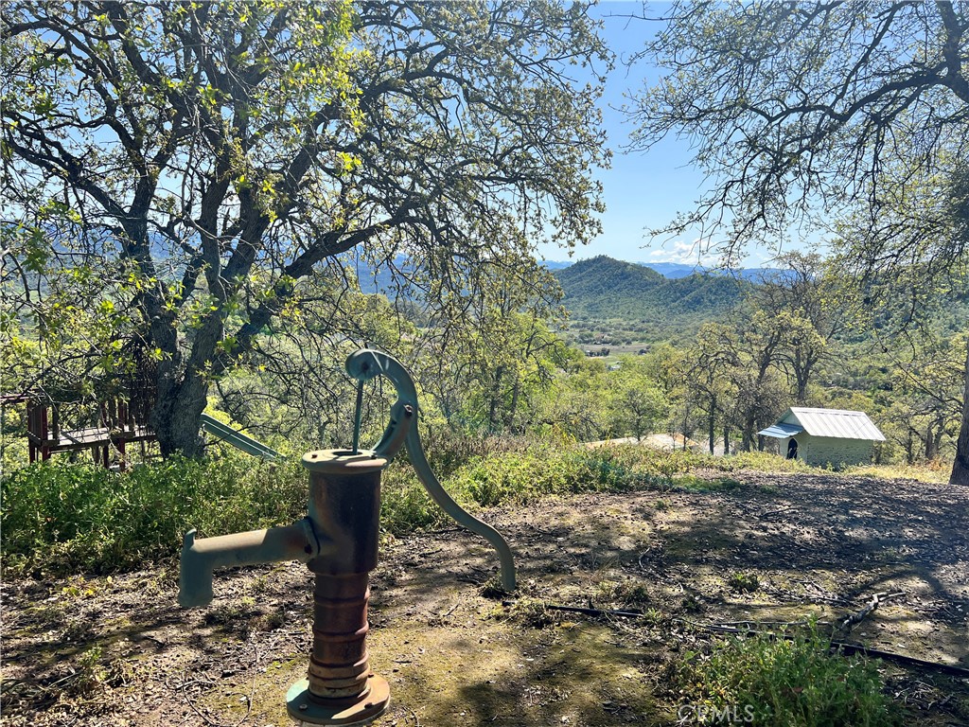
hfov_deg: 67.3
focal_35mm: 26
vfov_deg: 53.1
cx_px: 484
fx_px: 728
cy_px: 364
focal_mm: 5.7
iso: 50
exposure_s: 1/2994
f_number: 1.5
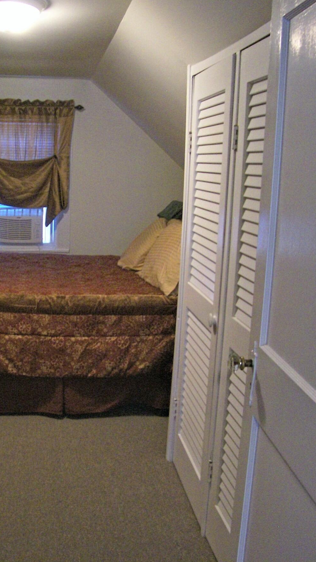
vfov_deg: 48.4
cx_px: 89
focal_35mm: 42
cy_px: 276
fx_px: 626
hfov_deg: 28.0
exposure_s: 1/8
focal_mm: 5.6
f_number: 2.7
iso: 160
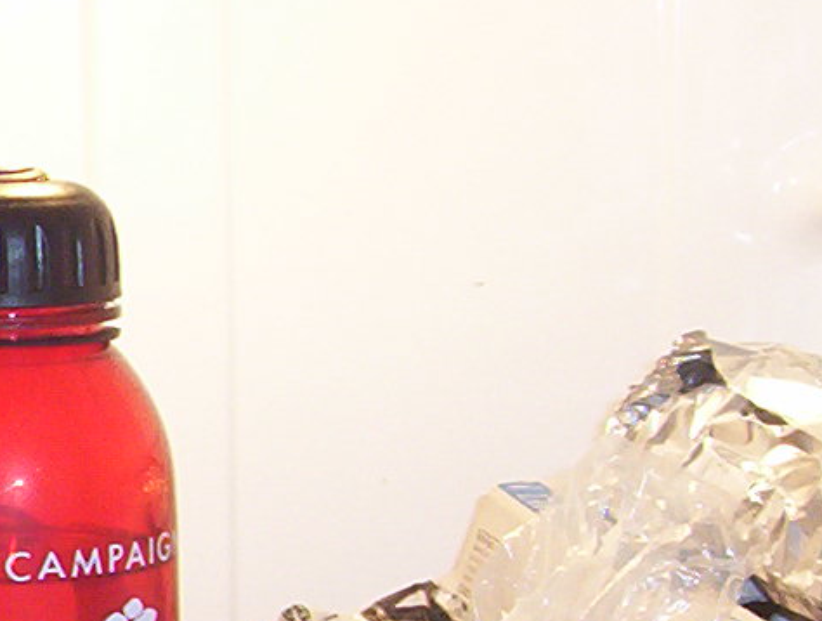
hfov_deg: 12.8
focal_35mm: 148
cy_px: 605
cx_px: -283
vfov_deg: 10.0
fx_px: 3523
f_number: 2.73
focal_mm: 5.77
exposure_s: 1/66.7
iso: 140
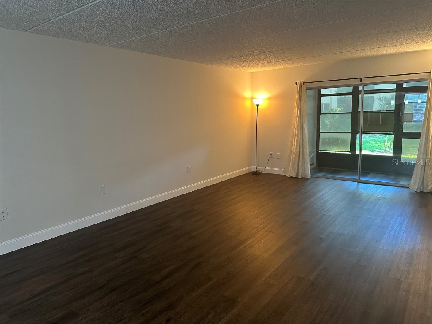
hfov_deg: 71.6
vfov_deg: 56.8
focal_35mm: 24
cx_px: 216
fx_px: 300
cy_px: 162
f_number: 1.78
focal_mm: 6.86
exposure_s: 1/60
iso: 400
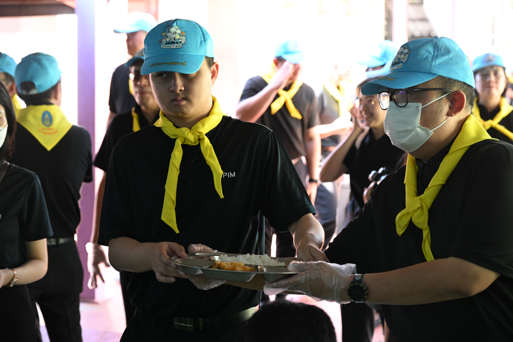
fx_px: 1140
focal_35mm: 80
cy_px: 171
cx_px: 256
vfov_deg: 17.1
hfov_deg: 25.4
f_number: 5
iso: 1600
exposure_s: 1/100
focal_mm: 80
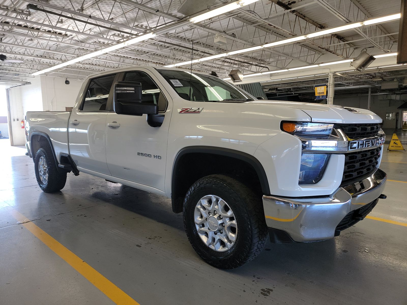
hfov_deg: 71.6
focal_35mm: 24
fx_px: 282
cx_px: 204
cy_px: 152
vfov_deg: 56.8
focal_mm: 6.7
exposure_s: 1/59
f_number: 1.8
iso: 57
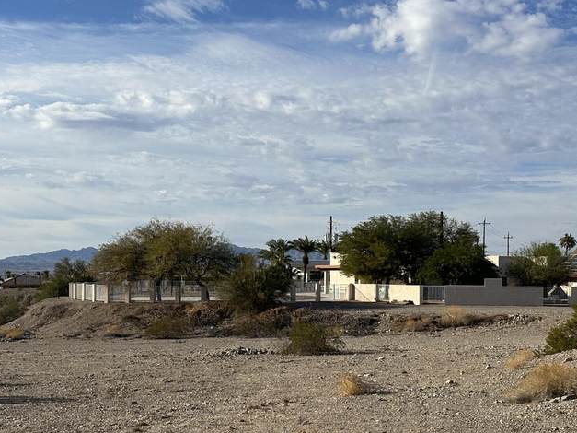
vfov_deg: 29.5
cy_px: 279
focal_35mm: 49
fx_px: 817
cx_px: 304
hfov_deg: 38.9
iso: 80
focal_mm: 6.86
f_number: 1.78
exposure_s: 1/8197
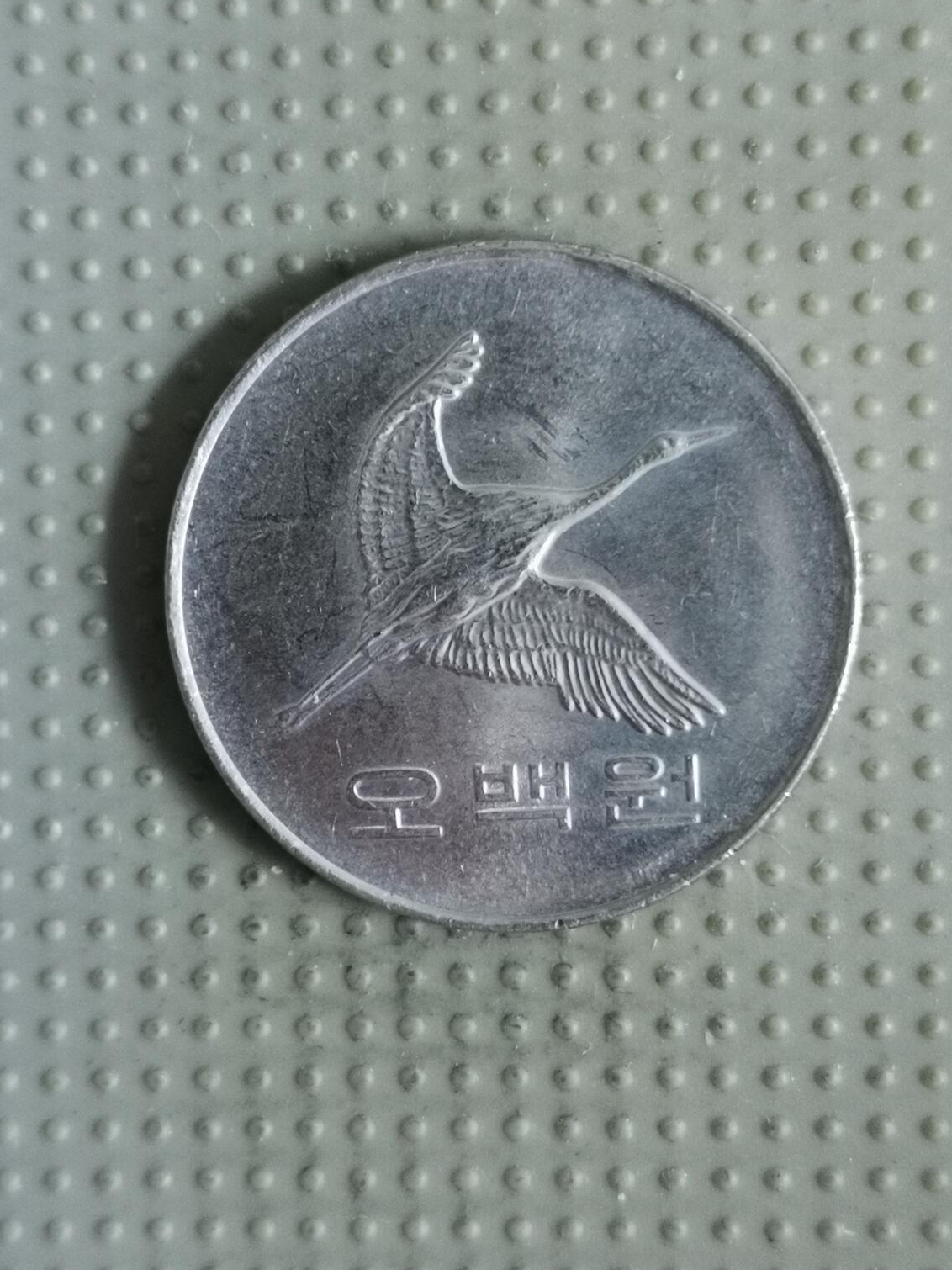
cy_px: 611
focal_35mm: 62
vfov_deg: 31.2
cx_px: 459
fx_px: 2274
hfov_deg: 23.6
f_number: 1.8
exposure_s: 1/25.7
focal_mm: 4.75
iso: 400
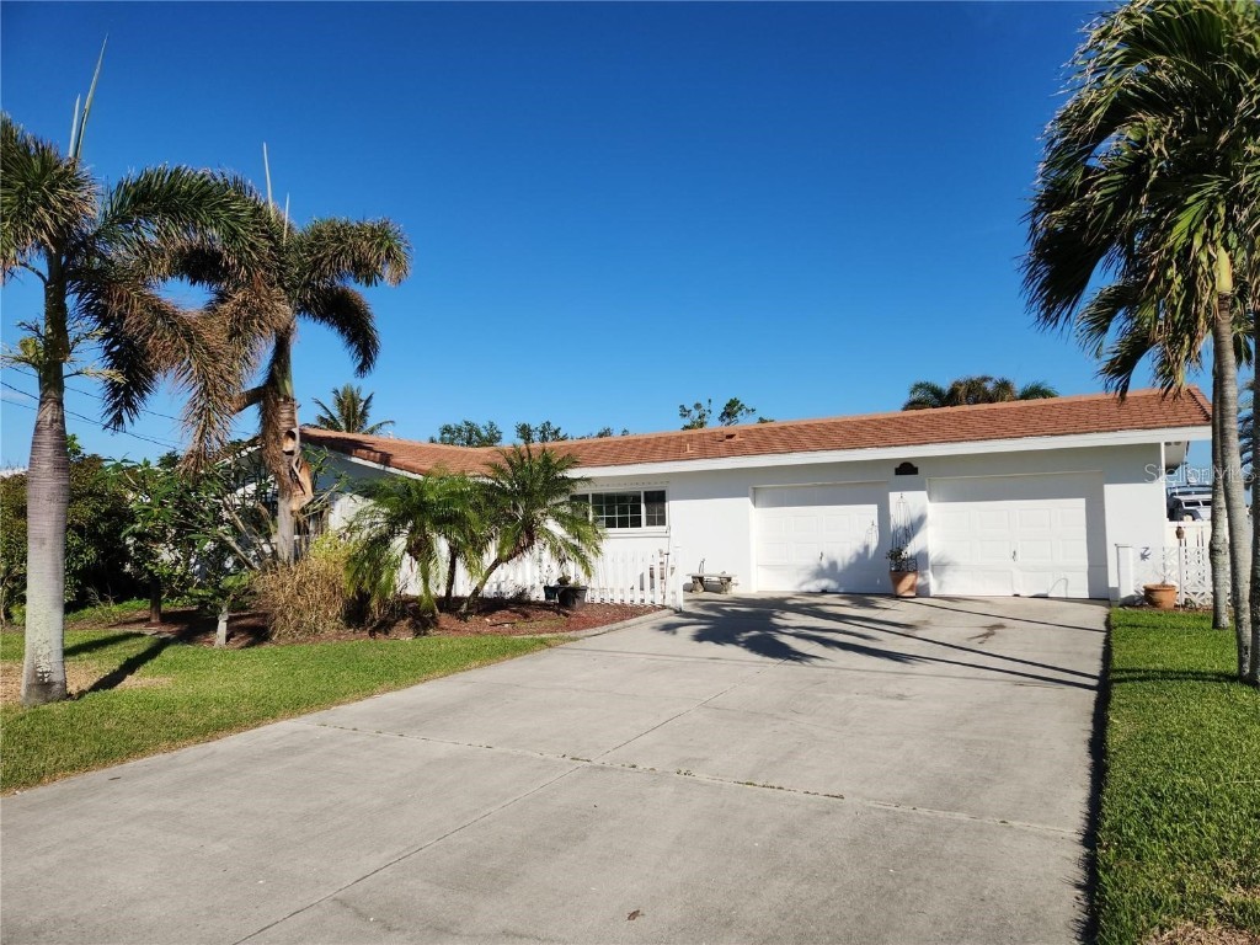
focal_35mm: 23
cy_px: 472
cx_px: 630
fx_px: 837
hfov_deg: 73.9
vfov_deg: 58.9
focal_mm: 5.4
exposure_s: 1/2937
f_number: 1.8
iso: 20
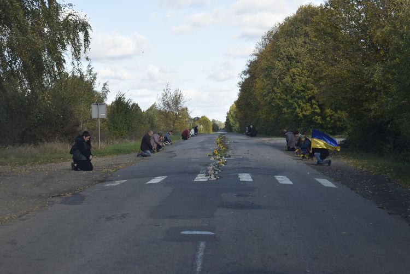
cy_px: 137
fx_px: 940
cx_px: 205
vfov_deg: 16.6
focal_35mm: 82
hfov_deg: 24.6
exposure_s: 1/160
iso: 100
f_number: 6.3
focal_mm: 55
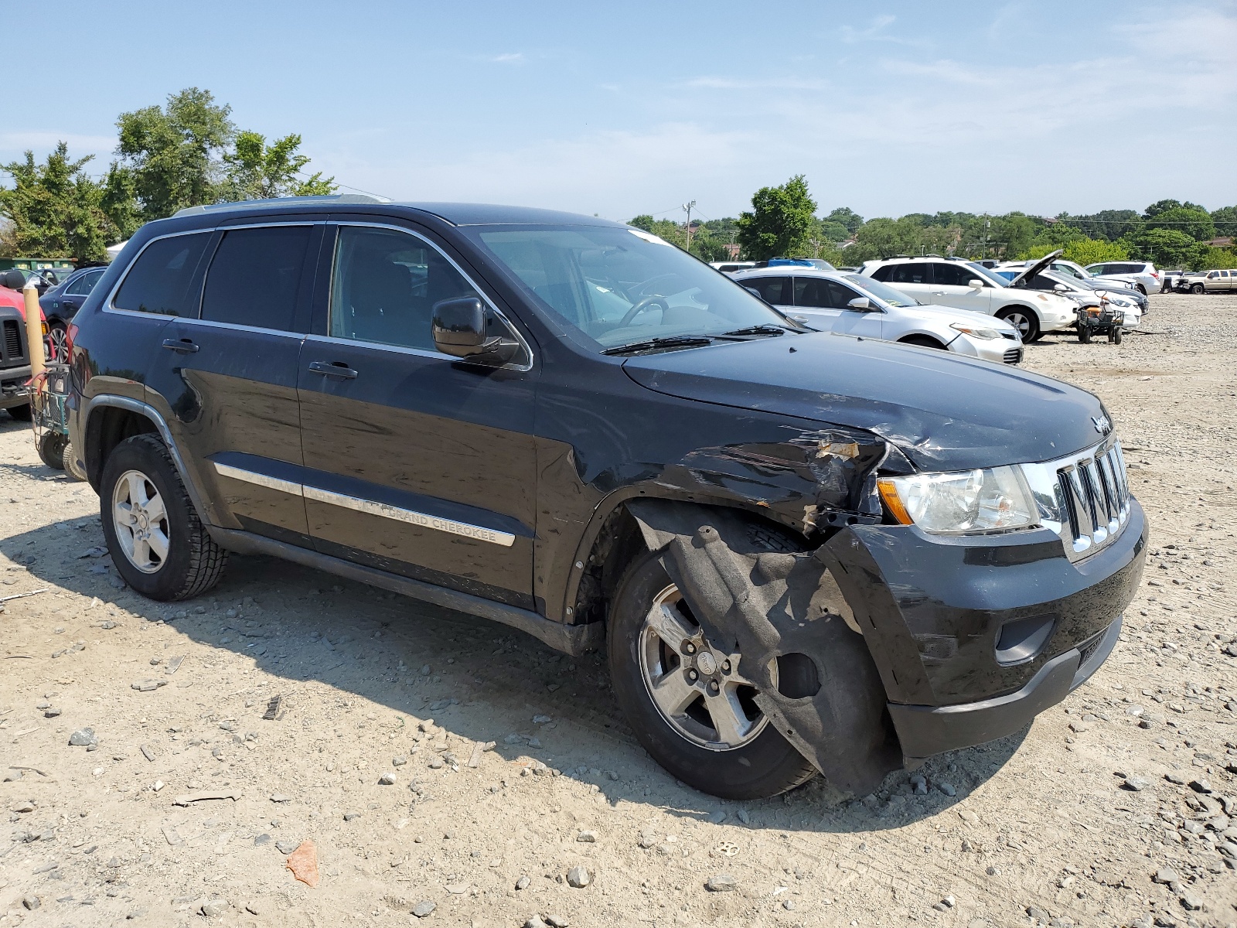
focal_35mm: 26
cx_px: 618
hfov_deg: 67.3
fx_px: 929
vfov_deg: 53.1
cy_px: 464
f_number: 1.5
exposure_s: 1/2500
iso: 50
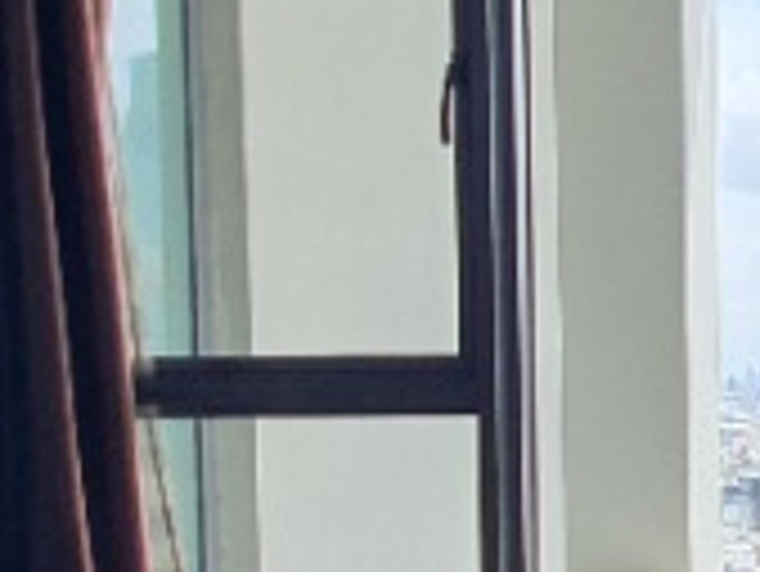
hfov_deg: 21.0
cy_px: 455
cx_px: 1174
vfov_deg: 19.0
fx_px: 1692
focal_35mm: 77
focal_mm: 1.8
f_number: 2.2
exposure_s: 1/203
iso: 50
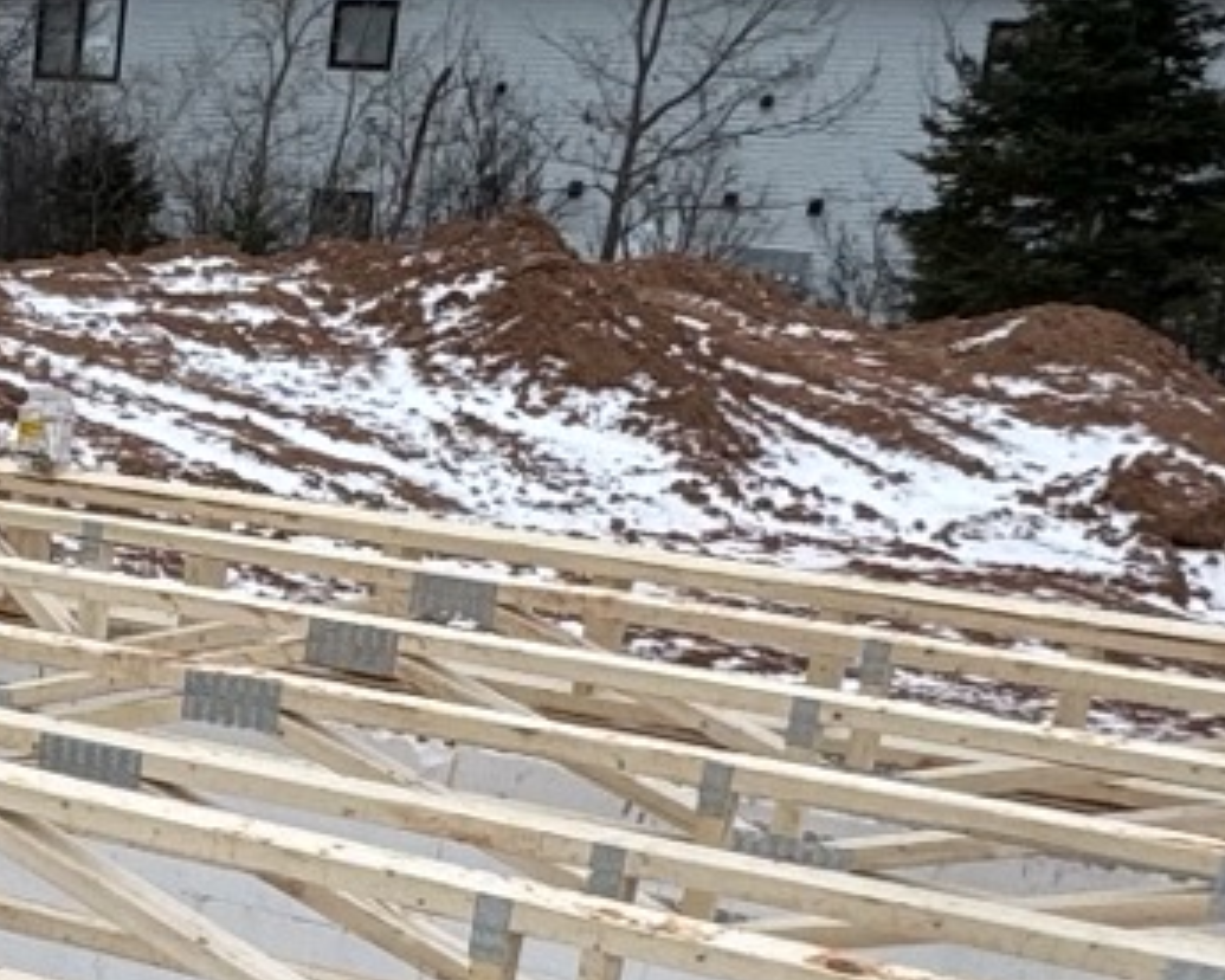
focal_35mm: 76
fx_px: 2755
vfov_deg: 19.4
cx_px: -391
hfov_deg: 22.3
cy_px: 1047
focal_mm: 2.22
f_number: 2.2
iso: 40
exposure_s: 1/615
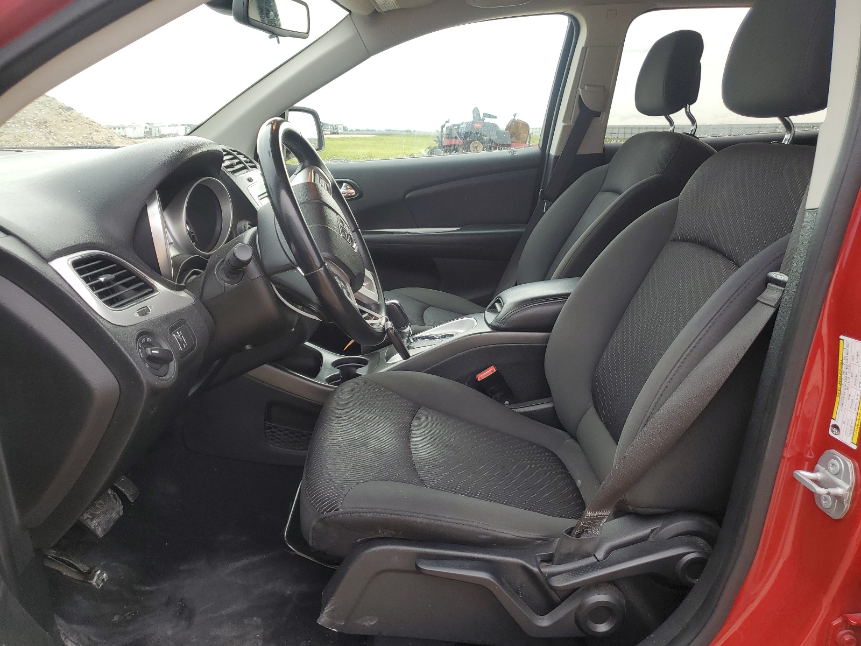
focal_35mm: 26
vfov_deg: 53.1
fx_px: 647
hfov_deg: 67.3
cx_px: 430
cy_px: 323
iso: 50
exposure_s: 1/122
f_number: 1.5
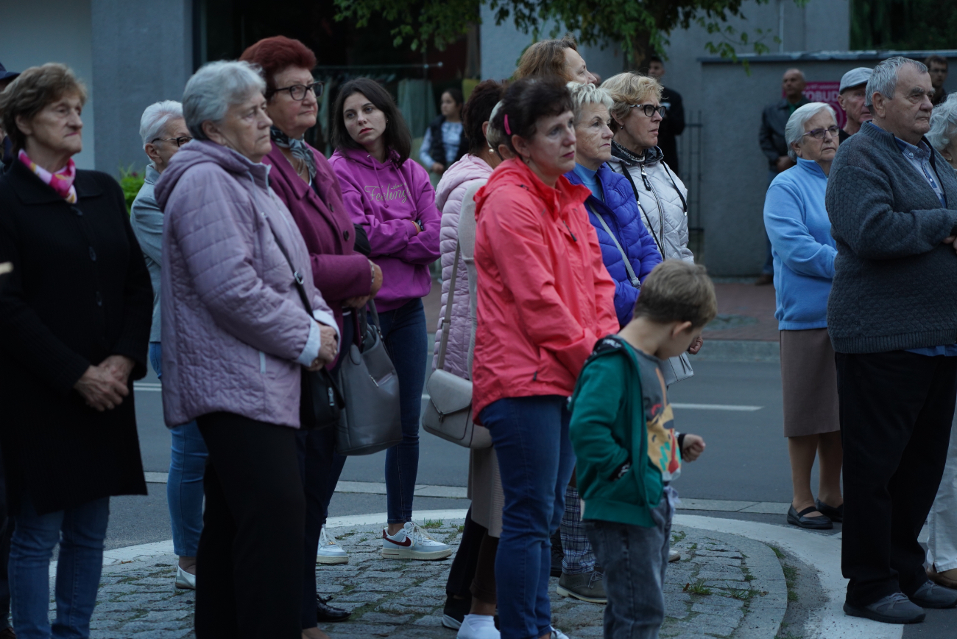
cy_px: 320
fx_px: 2791
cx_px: 478
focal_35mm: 105
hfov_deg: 19.5
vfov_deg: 13.0
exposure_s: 1/100
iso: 1250
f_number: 4
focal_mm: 105
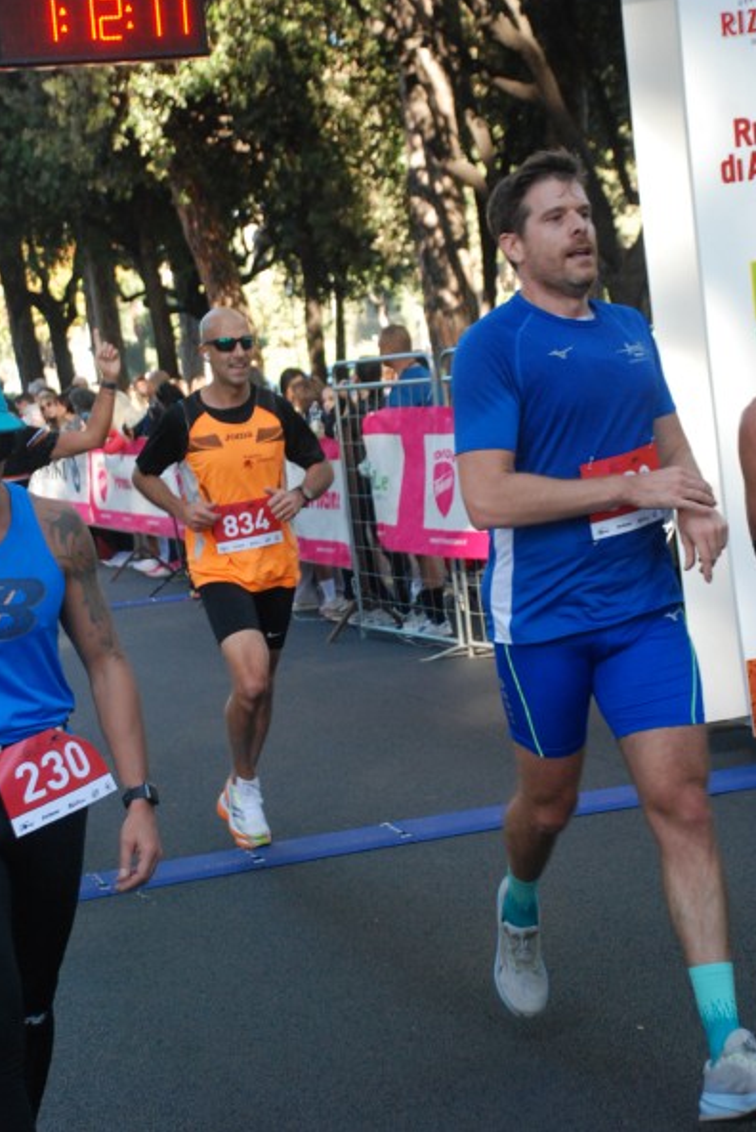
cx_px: 381
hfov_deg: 18.0
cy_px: 563
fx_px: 2391
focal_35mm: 76
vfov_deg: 26.6
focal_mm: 50
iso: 1000
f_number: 5
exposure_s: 1/320
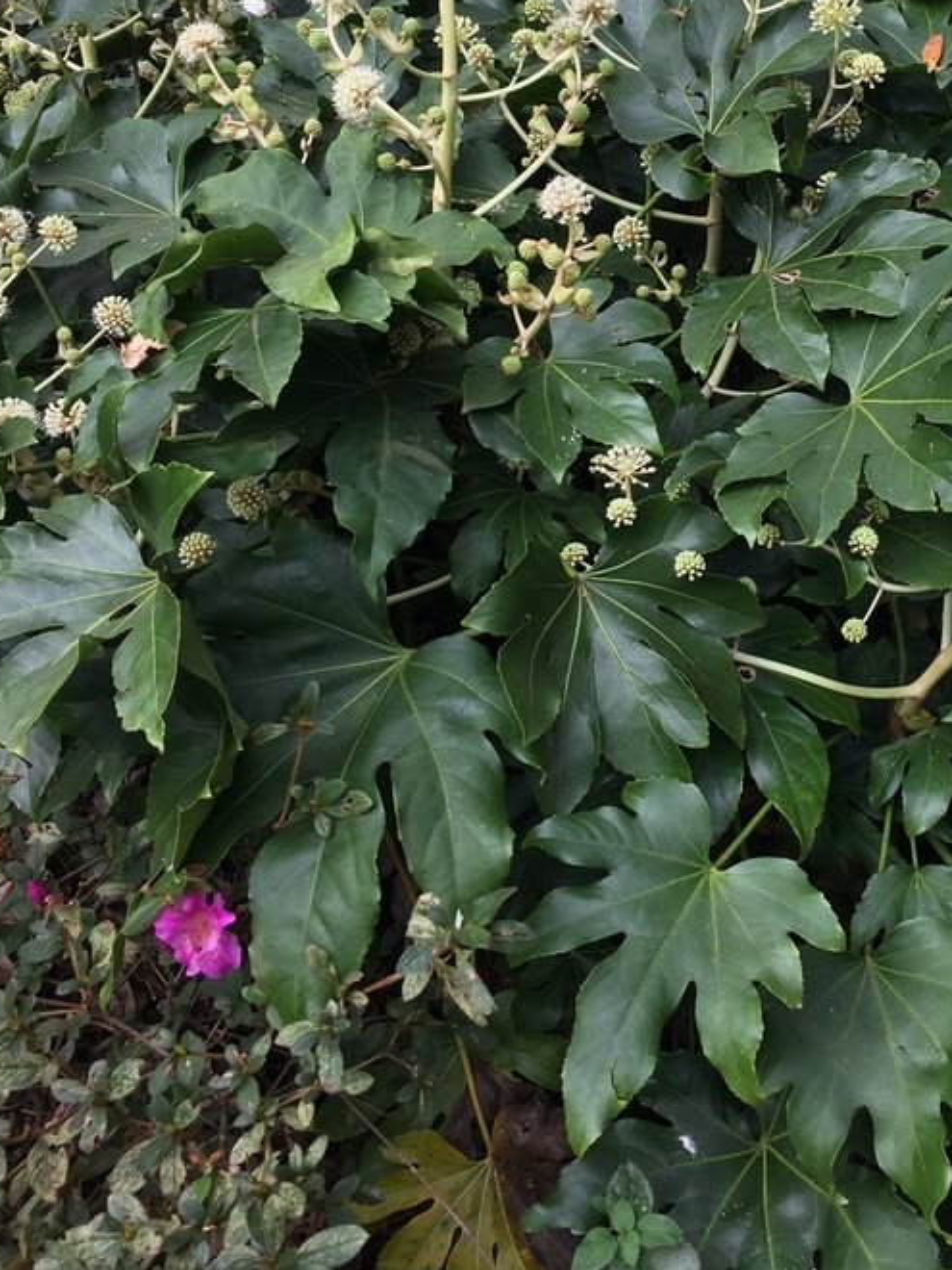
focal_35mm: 45
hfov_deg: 31.8
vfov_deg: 41.1
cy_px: 350
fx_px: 1650
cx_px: 679
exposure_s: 1/120
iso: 32
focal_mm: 4.15
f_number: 2.2
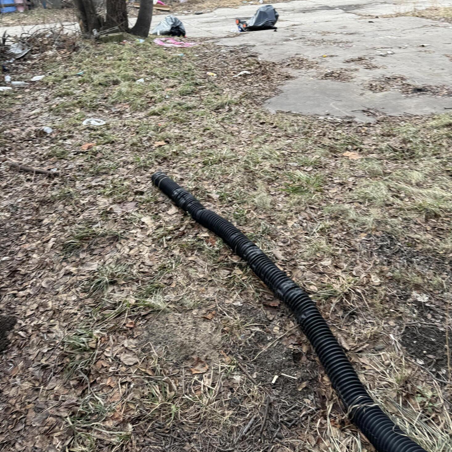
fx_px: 428
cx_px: 222
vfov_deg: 55.4
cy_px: 189
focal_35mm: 29
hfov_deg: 55.6
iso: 64
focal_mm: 6.76
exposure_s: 1/290
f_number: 1.78
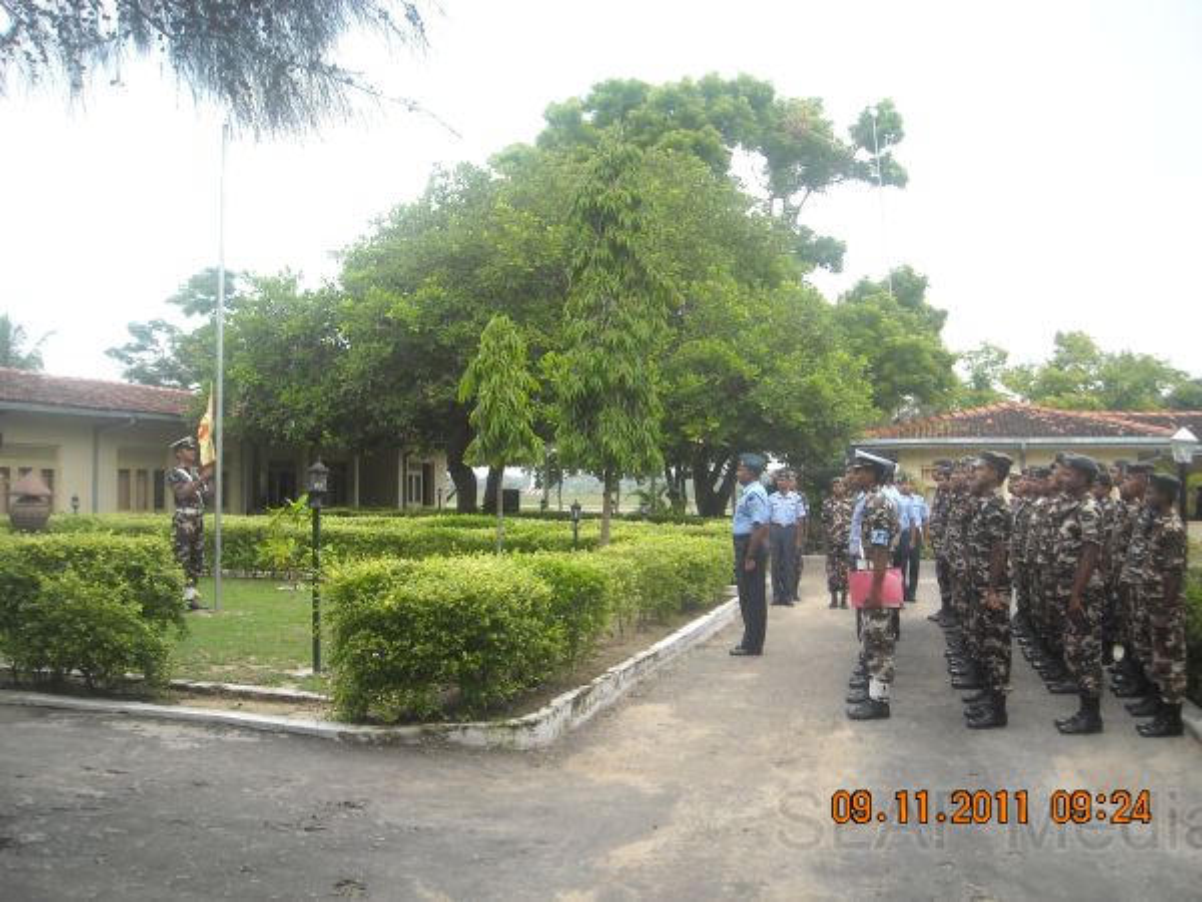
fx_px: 1215
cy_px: 451
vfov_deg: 40.7
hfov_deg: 52.6
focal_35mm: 35
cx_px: 601
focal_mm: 5.7
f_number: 2.8
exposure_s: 1/141
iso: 64
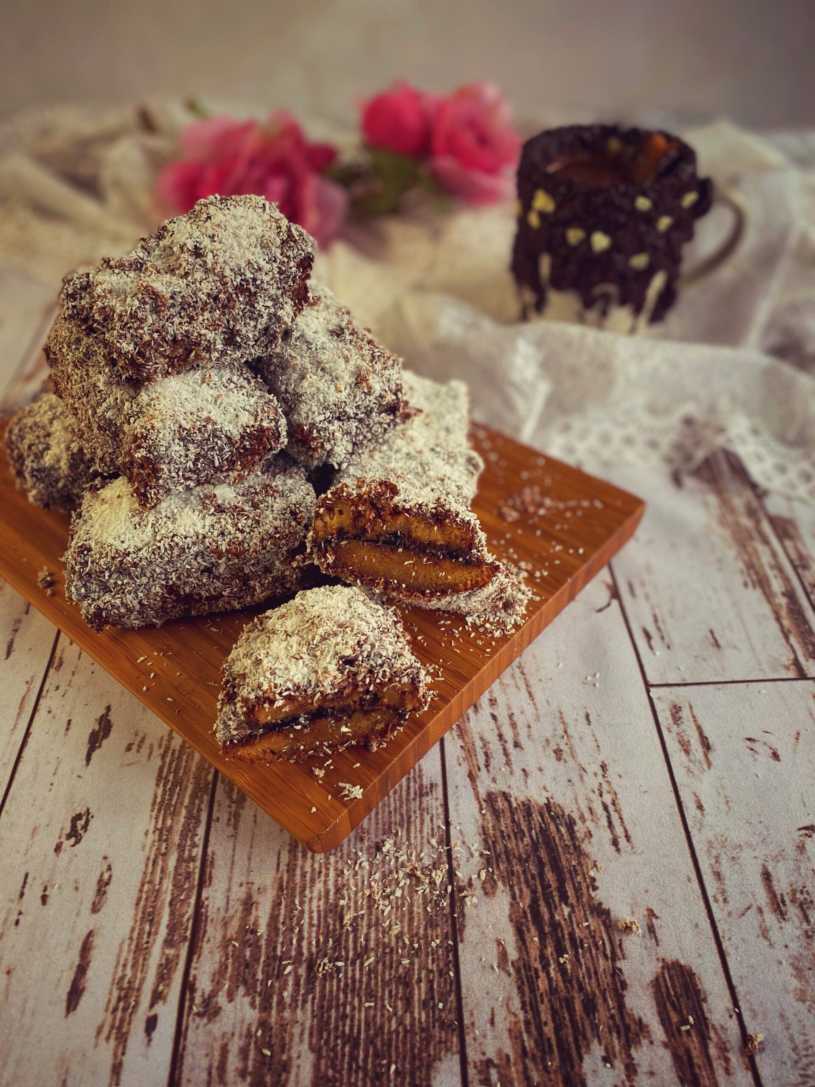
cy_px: 544
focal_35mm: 26
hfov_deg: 53.1
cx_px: 408
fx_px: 816
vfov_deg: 67.3
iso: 100
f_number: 1.8
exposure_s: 1/100
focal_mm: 4.25
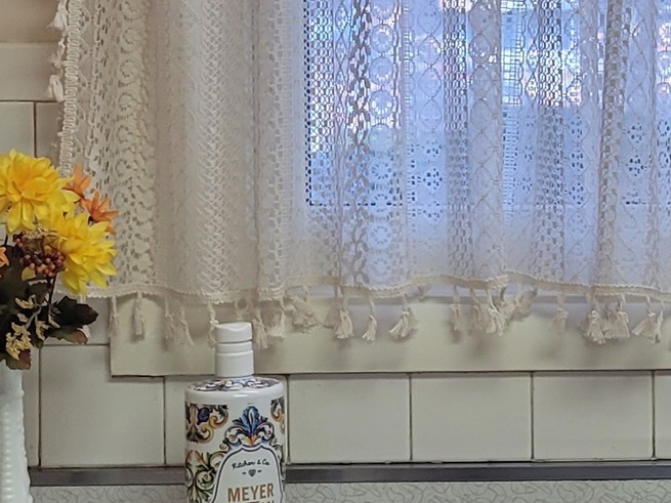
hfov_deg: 15.4
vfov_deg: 12.1
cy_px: 108
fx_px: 2364
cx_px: 879
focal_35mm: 122
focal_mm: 5.4
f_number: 1.8
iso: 100
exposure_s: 1/120
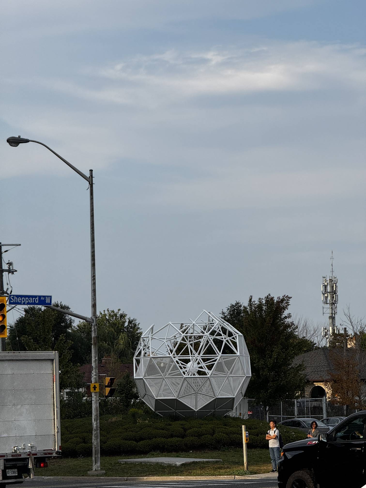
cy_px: 244
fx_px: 1692
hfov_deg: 12.3
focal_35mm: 120
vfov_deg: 16.4
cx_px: 183
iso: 50
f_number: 2.8
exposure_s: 1/1318
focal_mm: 15.66
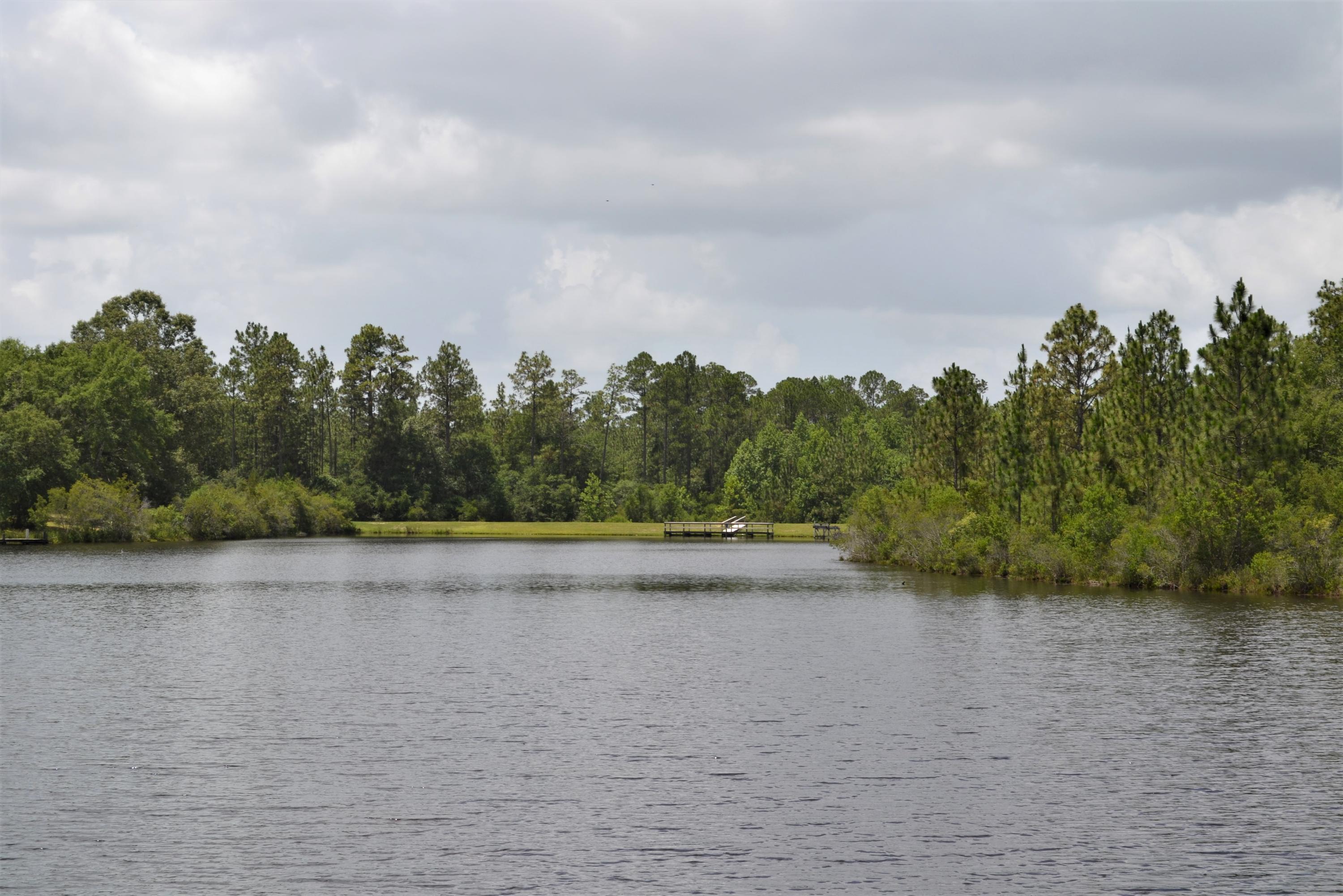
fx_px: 2798
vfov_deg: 18.2
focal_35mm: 75
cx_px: 672
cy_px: 448
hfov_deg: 27.0
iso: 100
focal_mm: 50
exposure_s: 1/250
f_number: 8
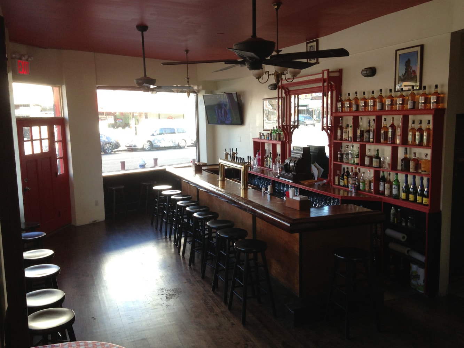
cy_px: 174
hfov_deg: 55.3
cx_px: 232
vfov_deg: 43.0
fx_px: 442
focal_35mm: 33
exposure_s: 1/120
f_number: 2.4
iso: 80
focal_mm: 4.13
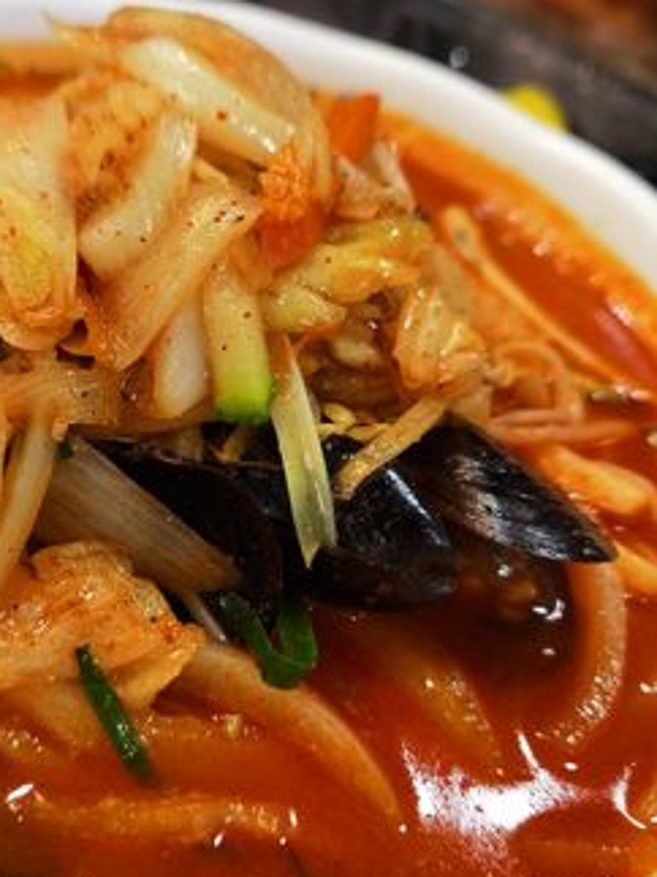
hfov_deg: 36.4
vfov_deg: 47.9
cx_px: 223
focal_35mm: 39
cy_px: 440
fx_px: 988
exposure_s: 1/120
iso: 250
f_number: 1.9
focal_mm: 6.71
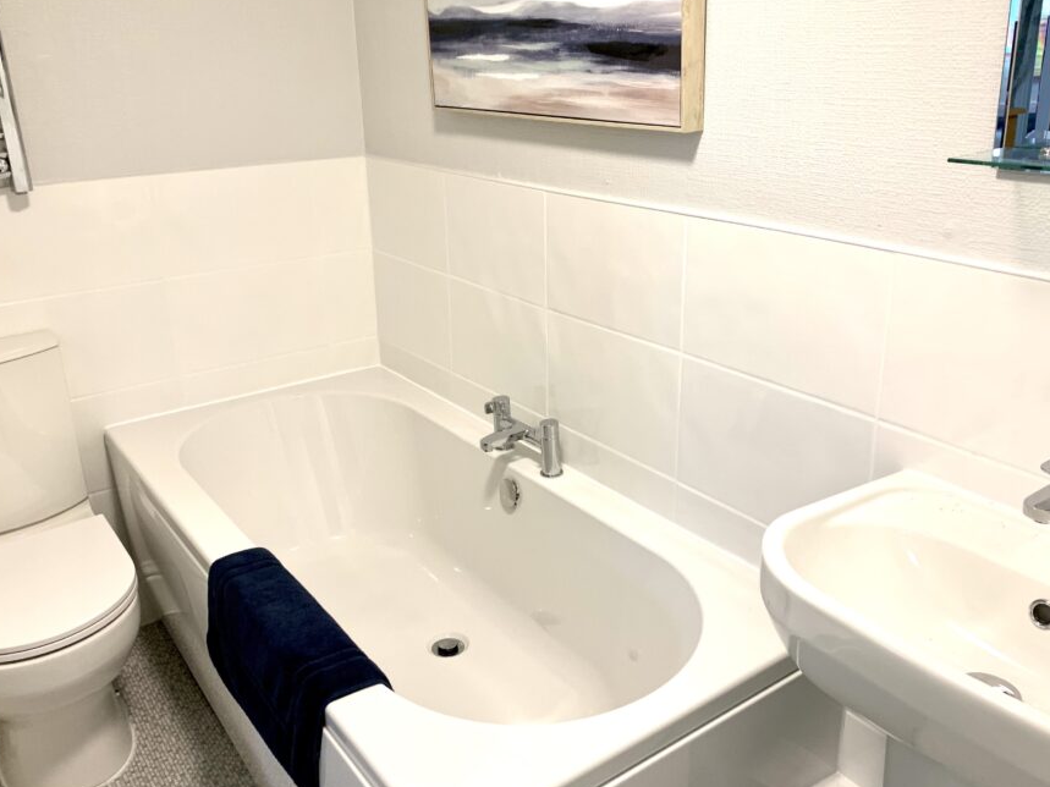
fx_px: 940
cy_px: 373
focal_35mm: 31
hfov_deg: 58.4
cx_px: 532
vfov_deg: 45.4
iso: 64
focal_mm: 4.25
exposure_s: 1/50
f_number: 1.8
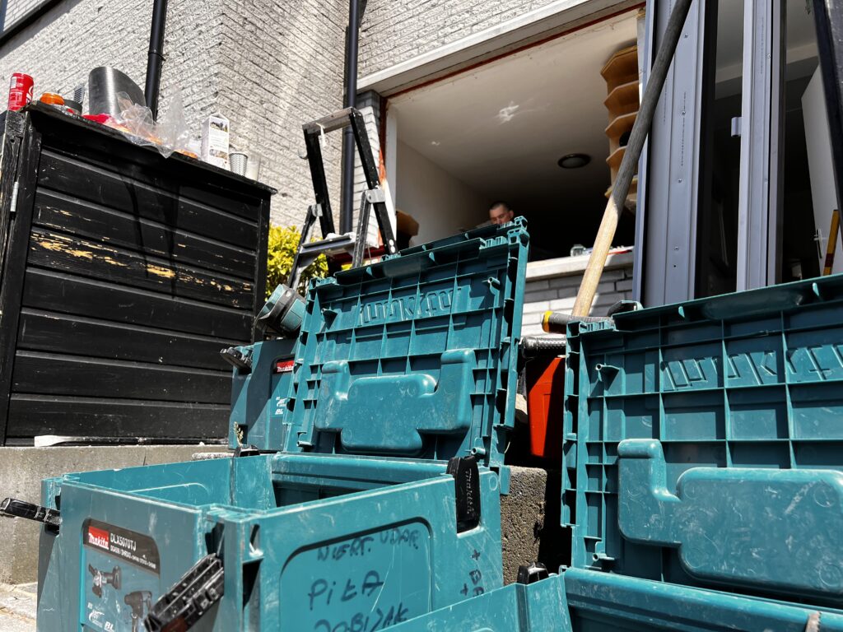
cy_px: 316
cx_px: 422
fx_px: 633
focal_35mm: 26
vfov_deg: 53.1
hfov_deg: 67.3
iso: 50
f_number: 1.5
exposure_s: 1/1751
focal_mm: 5.7
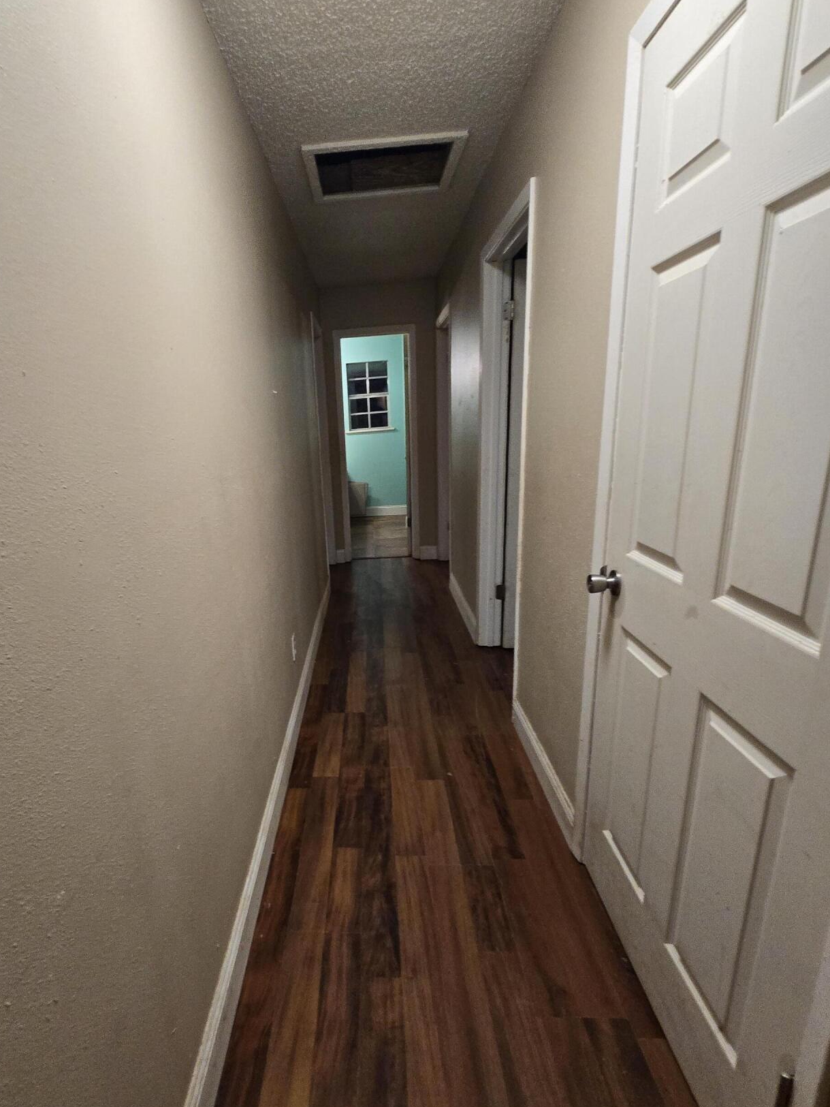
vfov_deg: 94.4
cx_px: 328
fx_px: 511
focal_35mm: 16
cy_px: 576
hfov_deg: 77.1
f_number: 2.2
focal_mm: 2.2
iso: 320
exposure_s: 1/60
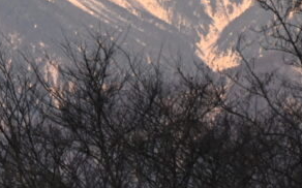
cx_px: -187
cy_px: 5
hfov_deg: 2.9
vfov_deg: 1.8
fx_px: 5888
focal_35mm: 716
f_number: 10
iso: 1250
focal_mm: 200
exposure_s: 1/200
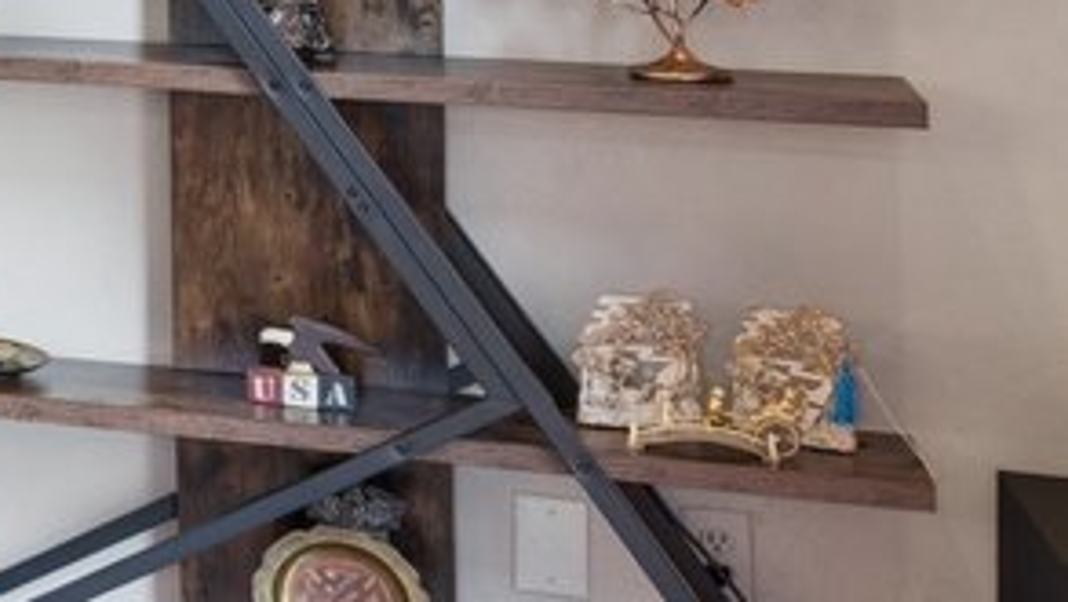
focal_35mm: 117
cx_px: -1742
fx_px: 3314
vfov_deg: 10.1
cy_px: -263
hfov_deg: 12.6
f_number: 7.1
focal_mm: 16
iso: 200
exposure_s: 1/6
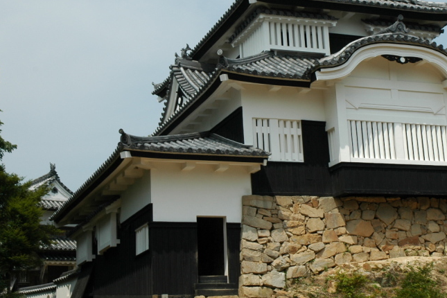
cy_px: 123
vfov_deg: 18.5
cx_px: 262
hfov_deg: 27.4
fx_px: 916
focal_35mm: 74
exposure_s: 1/320
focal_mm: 31
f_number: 10
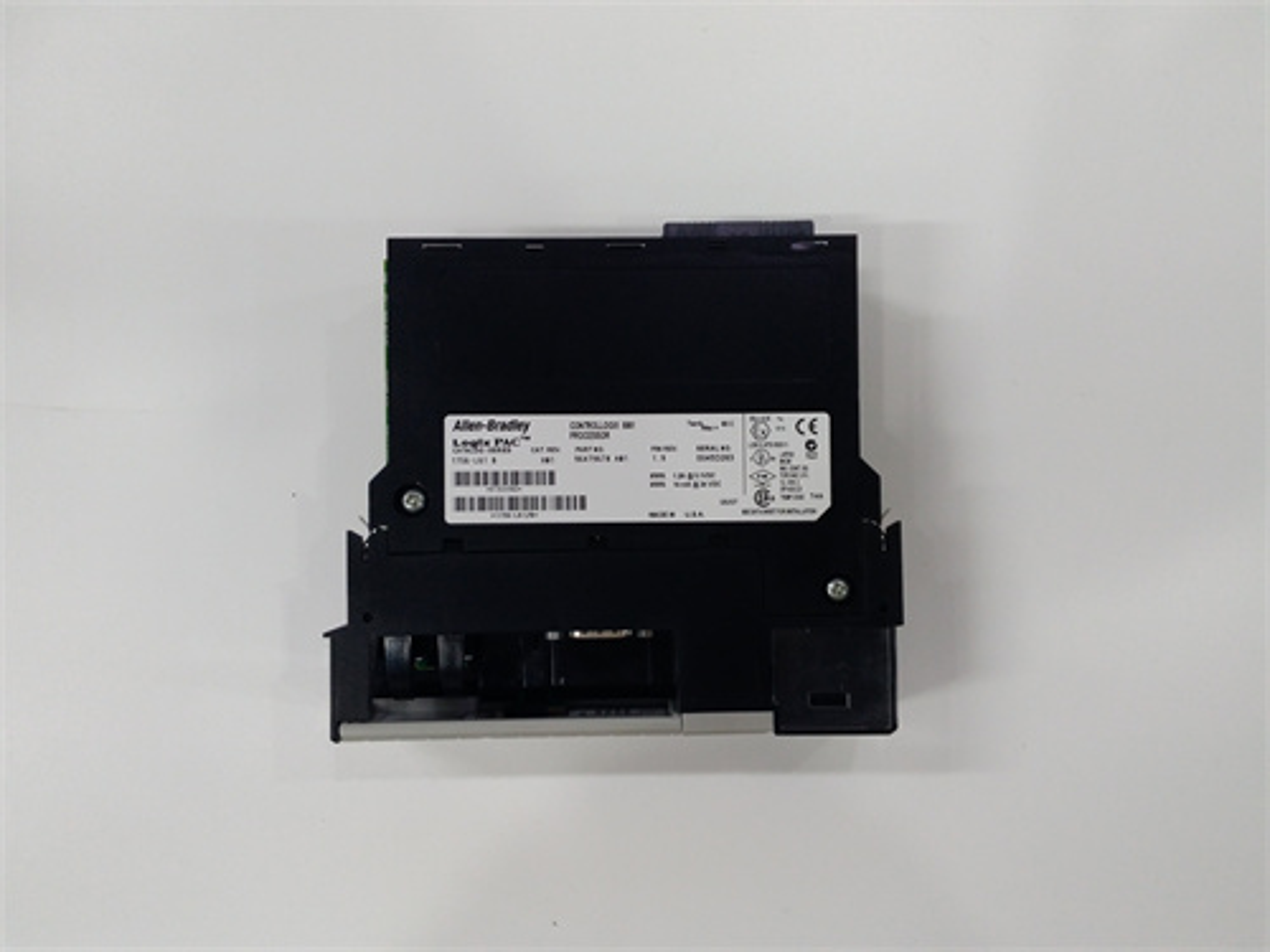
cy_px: 476
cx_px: 635
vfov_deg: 51.4
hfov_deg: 65.3
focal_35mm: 27
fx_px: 991
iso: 182
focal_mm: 3.79
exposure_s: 1/33
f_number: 2
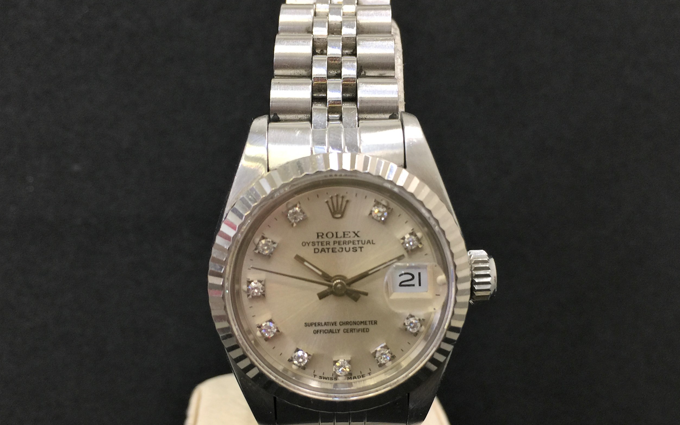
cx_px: 342
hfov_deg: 61.2
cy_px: 237
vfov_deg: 40.5
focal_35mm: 31
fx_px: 574
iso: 32
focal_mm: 4.15
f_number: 2.2
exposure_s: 1/30
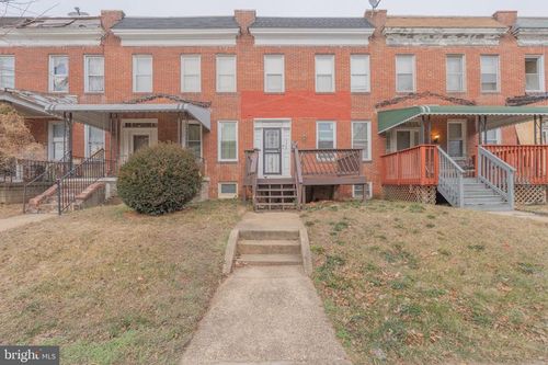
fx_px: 251
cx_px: 274
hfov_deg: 95.0
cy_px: 182
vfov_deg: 72.0
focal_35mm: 16
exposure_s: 1/250
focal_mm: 16.5
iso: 100
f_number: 8
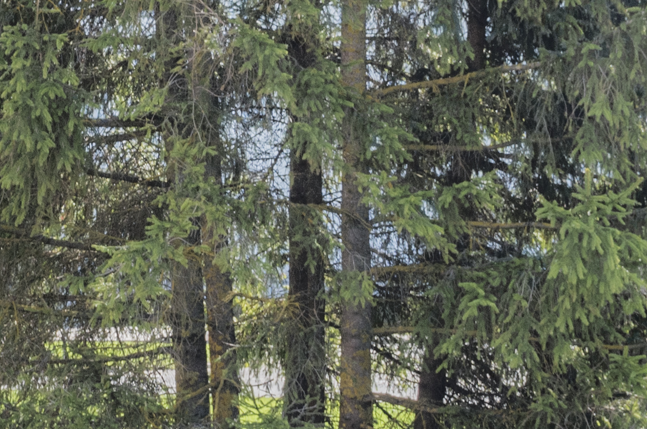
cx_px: 34
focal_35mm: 144
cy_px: 152
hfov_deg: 14.1
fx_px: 2583
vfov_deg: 9.5
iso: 200
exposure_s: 1/125
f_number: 11
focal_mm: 24
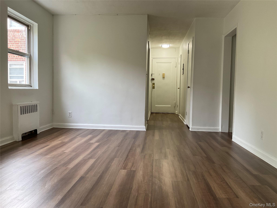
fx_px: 232
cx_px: 138
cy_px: 104
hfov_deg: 61.7
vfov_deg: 48.2
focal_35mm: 29
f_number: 1.8
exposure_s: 1/60
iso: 50
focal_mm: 3
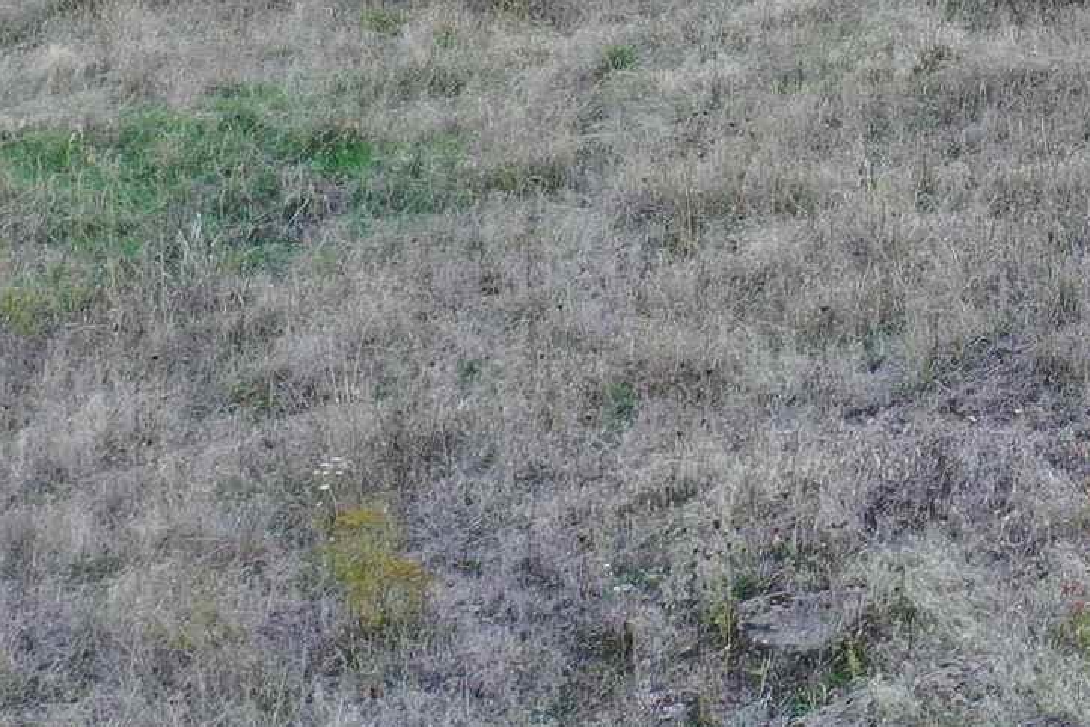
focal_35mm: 119
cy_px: -799
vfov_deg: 10.4
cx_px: 1542
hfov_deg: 16.0
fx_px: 3603
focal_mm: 10.26
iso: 100
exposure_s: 1/30
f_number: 3.2
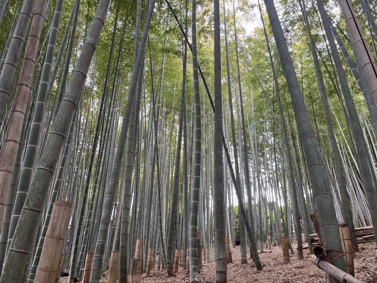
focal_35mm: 27
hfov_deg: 65.3
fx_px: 294
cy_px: 144
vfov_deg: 51.3
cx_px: 188
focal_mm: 5.1
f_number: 1.6
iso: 125
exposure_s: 1/116
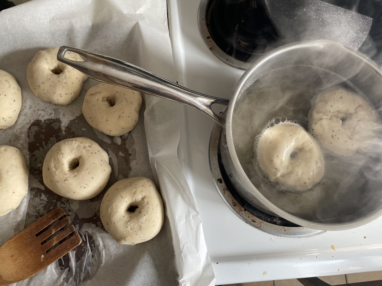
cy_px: 143
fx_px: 287
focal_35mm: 26
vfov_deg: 53.1
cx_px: 191
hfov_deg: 67.3
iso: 80
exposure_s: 1/121
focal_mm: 4.2
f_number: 1.6
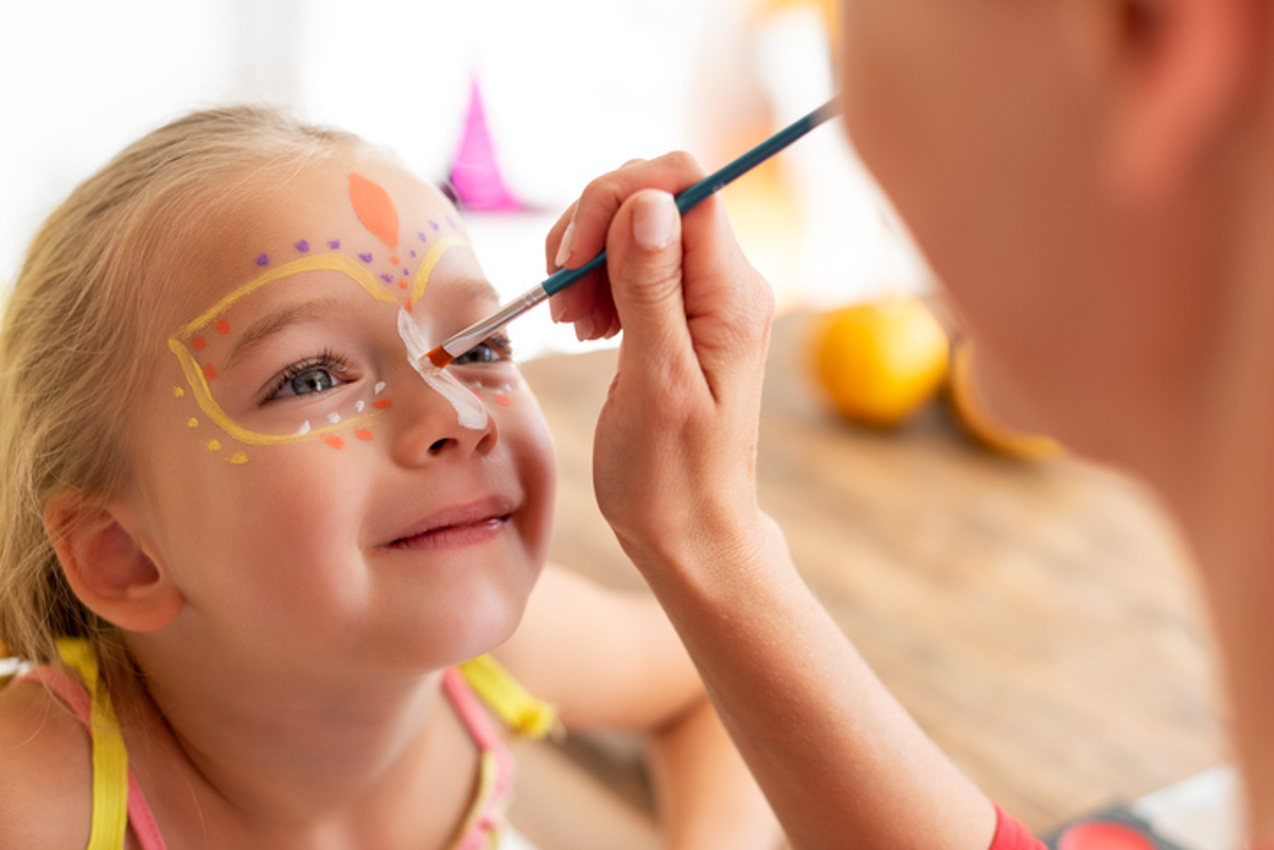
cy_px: 425
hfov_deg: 39.6
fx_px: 1770
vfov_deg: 27.0
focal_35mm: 50
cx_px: 637
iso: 250
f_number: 2.5
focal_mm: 50
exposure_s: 1/100
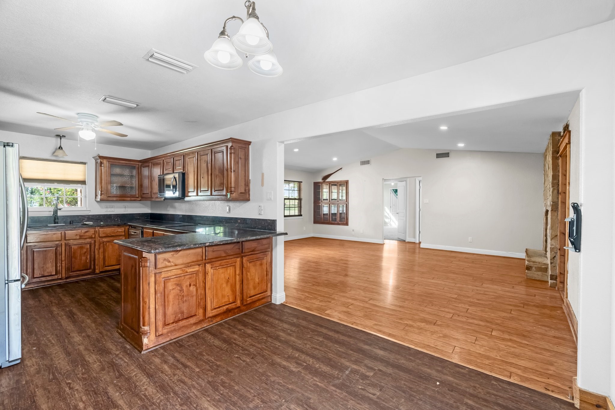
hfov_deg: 96.7
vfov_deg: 73.7
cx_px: 308
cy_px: 205
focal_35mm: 16
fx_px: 273
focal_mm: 16
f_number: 8
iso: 800
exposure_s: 1/1.67
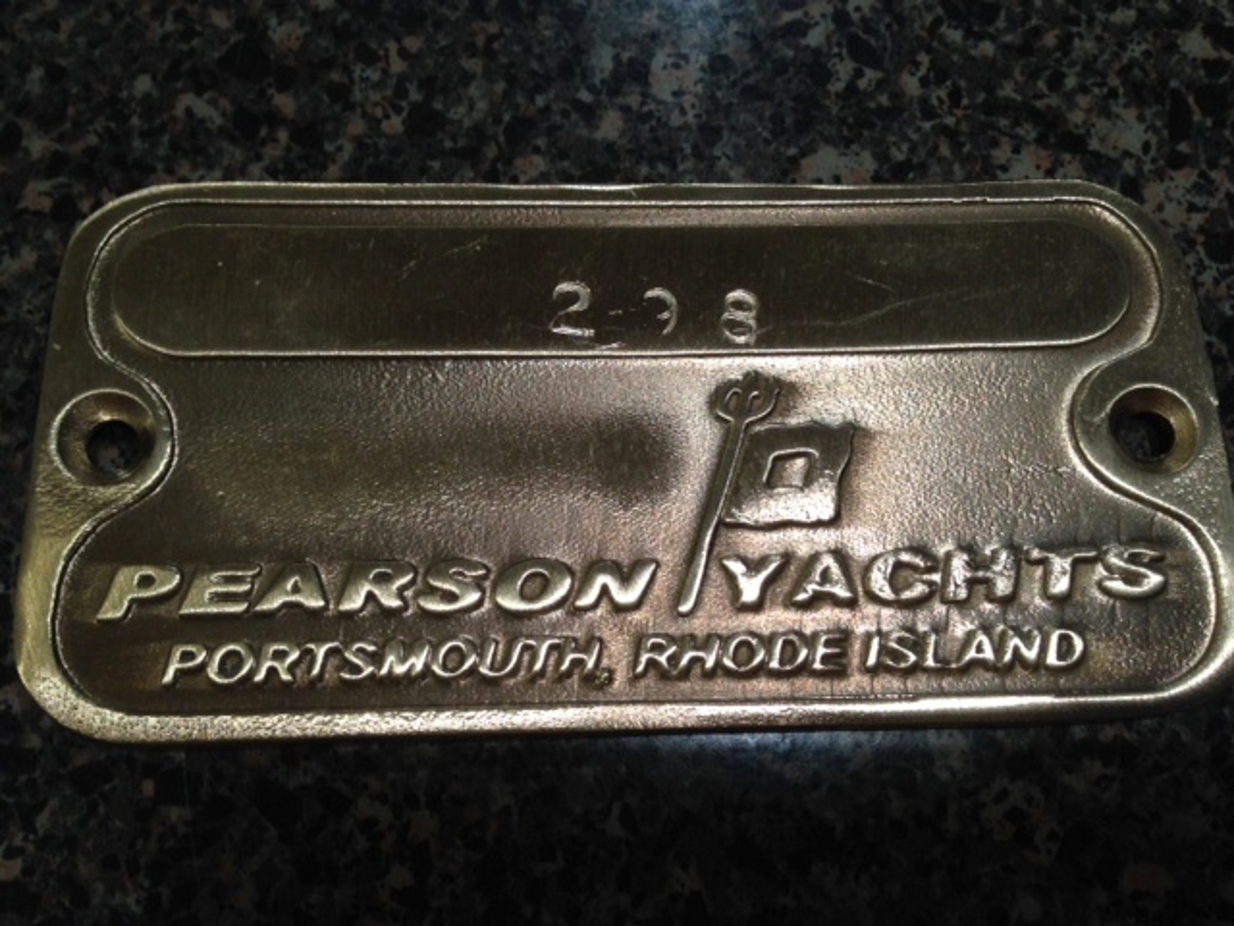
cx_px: 617
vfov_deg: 42.9
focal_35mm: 33
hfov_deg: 55.4
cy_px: 463
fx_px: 1176
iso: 64
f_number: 2.4
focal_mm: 4.12
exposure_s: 1/60
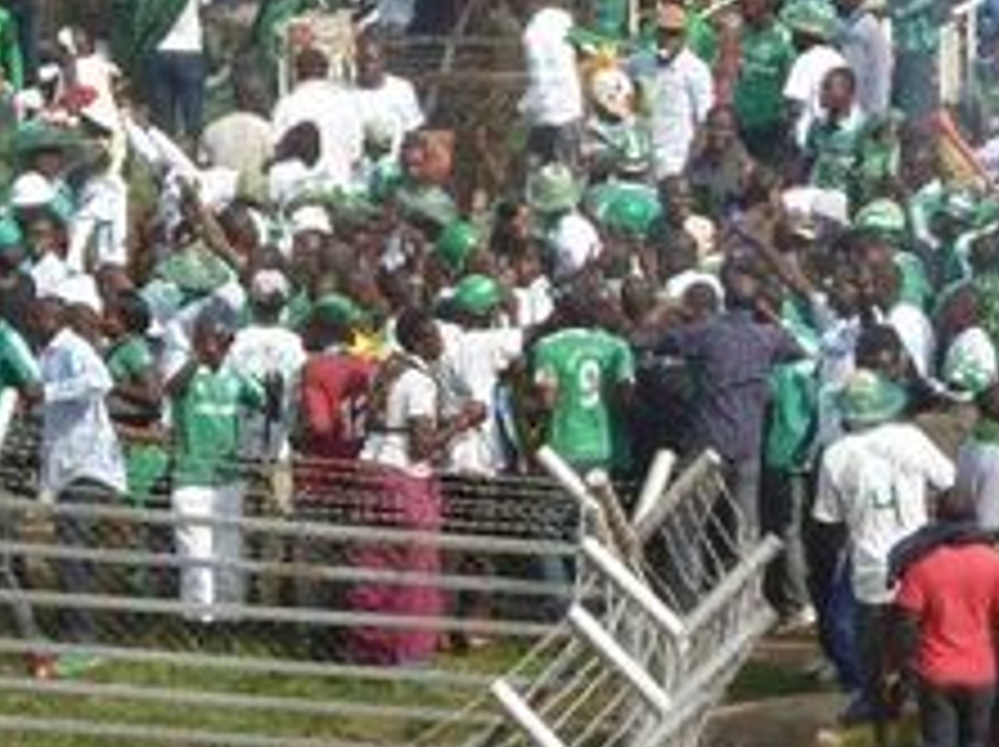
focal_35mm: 539
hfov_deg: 3.7
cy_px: -133
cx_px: 225
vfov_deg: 2.8
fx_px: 15538
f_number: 4.6
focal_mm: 34.4
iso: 80
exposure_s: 1/250
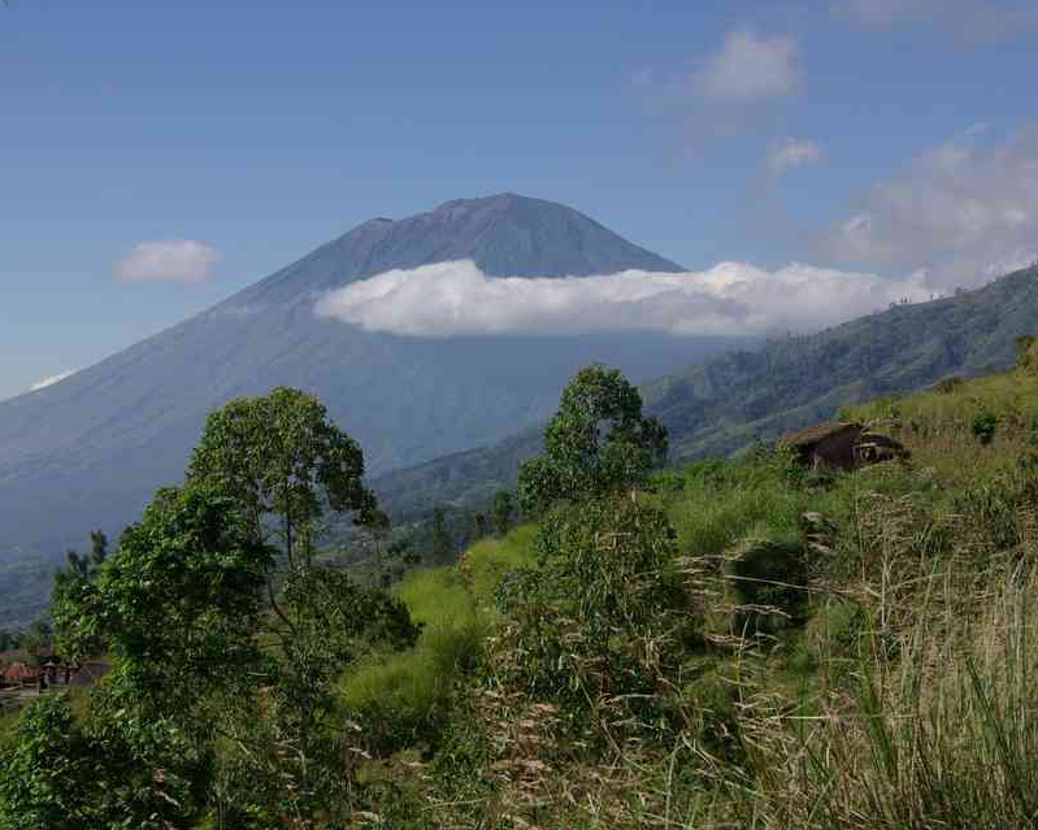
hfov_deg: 30.7
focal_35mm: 61
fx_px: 1886
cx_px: 459
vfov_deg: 24.8
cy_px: 403
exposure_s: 1/350
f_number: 8
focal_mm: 34.9
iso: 100
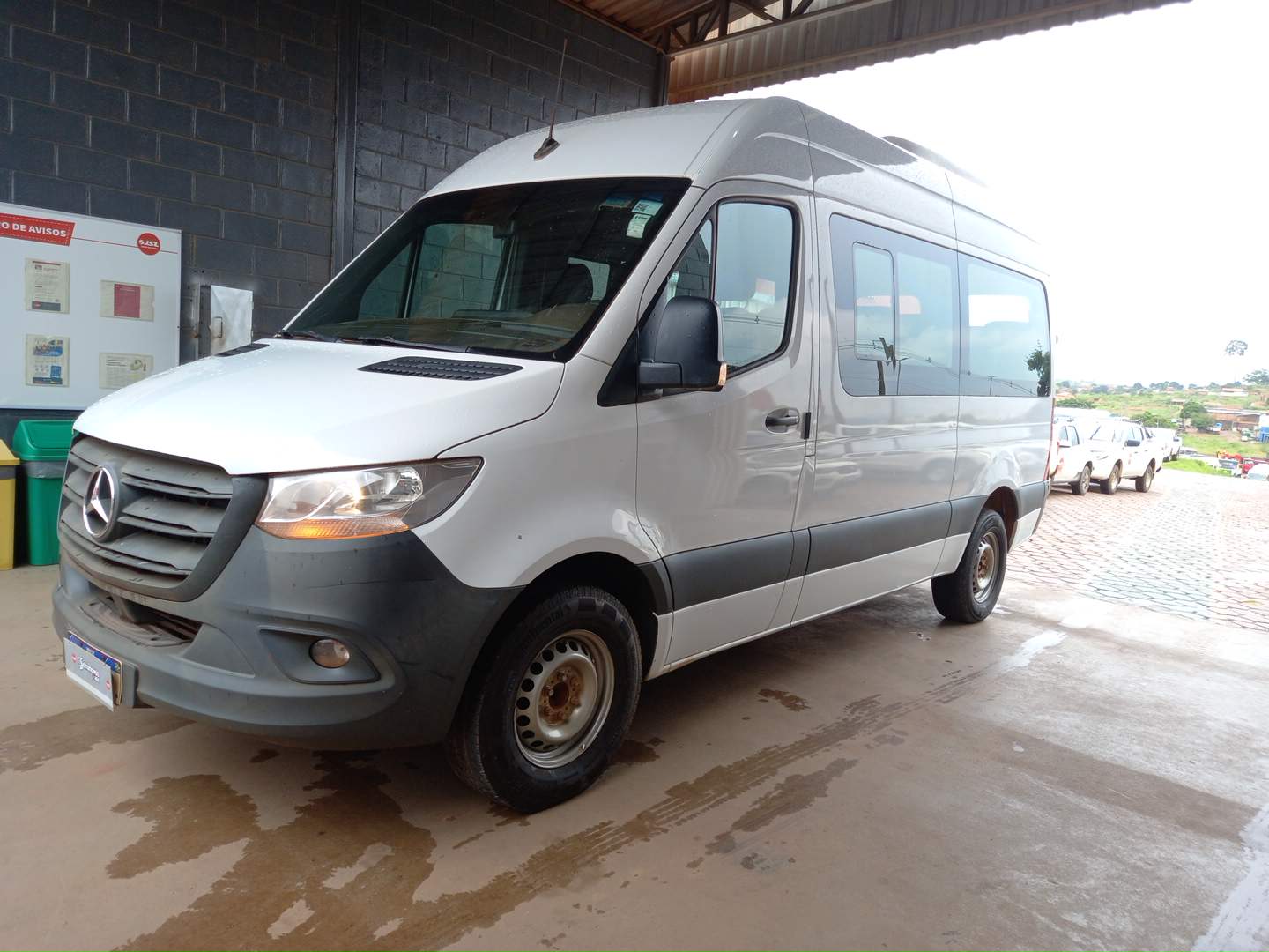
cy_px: 476
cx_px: 634
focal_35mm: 25
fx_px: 916
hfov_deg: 69.4
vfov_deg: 54.9
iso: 43
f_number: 2
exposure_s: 1/120
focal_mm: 4.6
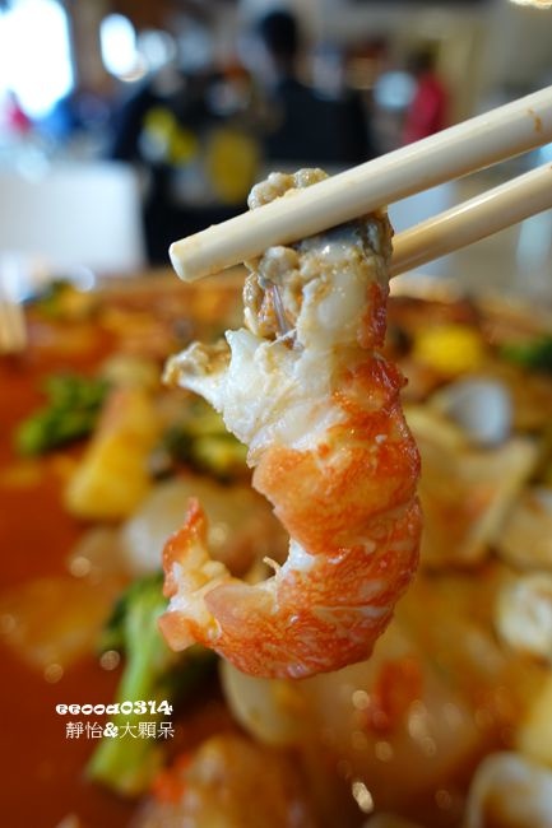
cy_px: 414
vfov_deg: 73.8
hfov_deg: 53.1
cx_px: 276
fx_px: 552
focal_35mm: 24
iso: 125
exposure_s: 1/50
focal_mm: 8.8
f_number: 2.8
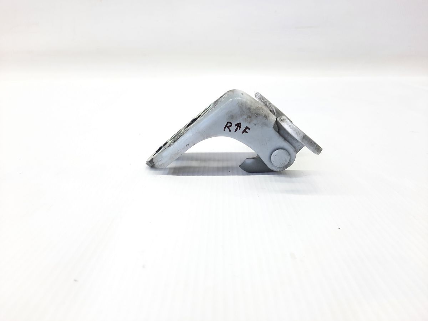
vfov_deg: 54.9
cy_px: 160
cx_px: 214
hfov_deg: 69.4
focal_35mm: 25
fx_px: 309
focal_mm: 4.6
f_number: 2
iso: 80
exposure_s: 1/50
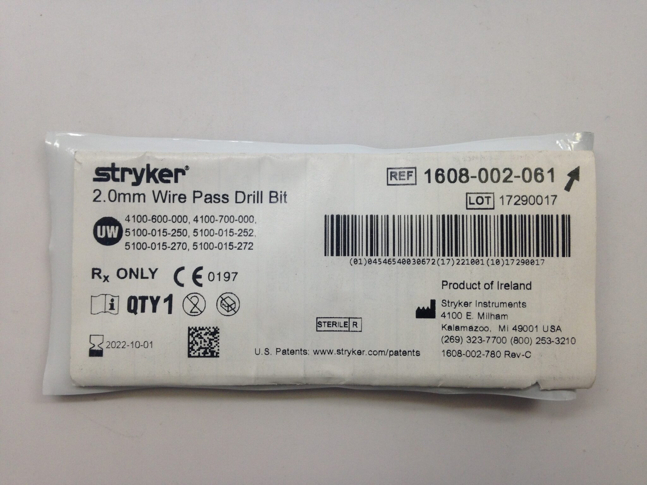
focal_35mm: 33
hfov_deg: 55.4
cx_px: 324
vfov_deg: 42.9
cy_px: 242
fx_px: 617
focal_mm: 4.12
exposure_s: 1/60
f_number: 2.4
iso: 50
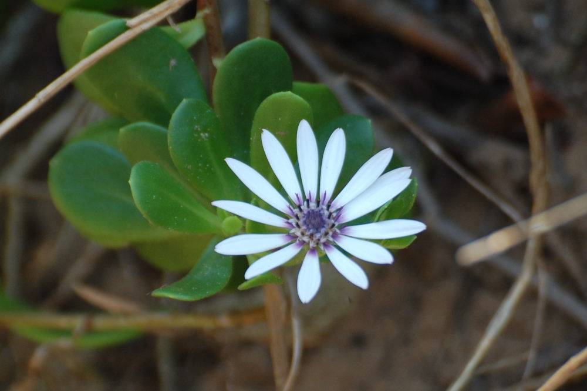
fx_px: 4521
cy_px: 196
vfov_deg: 4.9
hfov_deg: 7.4
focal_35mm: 278
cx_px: 294
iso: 400
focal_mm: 185
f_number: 5
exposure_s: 1/500
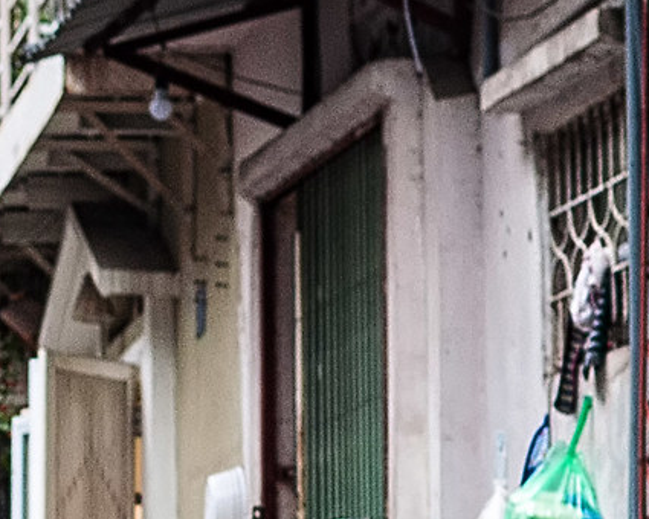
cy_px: 1017
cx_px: 84
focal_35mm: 278
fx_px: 5333
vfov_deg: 5.5
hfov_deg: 7.0
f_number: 4
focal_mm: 35
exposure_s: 1/30
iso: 250
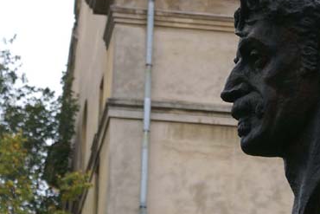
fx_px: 2018
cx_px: 290
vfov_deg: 6.1
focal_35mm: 227
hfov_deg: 9.0
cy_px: 92
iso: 125
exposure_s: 1/125
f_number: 6.3
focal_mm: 70
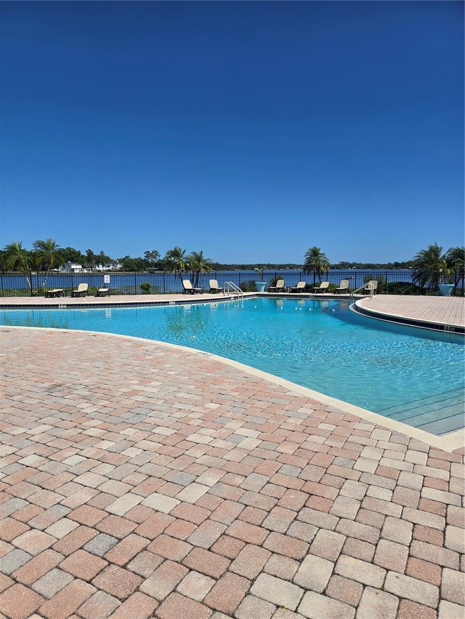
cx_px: 232
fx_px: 412
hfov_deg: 58.9
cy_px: 310
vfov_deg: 73.9
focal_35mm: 23
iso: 12
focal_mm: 6.3
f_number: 1.7
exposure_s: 1/1737
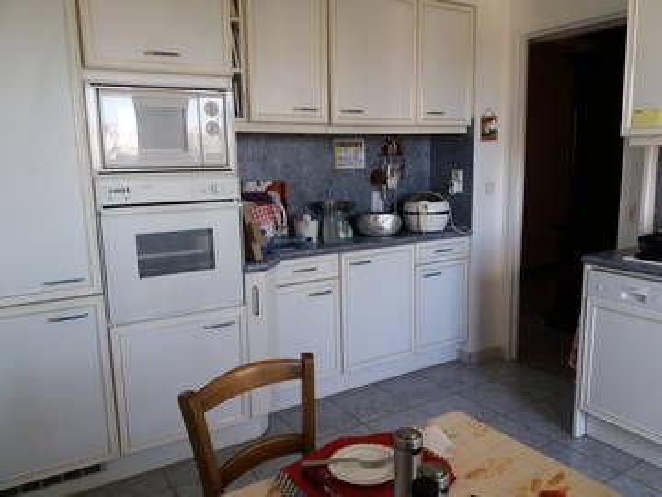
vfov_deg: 49.7
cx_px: 331
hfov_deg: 63.4
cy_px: 248
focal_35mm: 28
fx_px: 535
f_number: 1.9
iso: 100
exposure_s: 1/33
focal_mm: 3.7
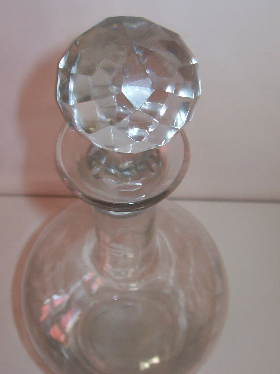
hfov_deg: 25.2
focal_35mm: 58
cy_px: 200
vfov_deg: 33.2
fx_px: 626
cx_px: 138
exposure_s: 1/64
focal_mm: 6
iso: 80
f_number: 2.7
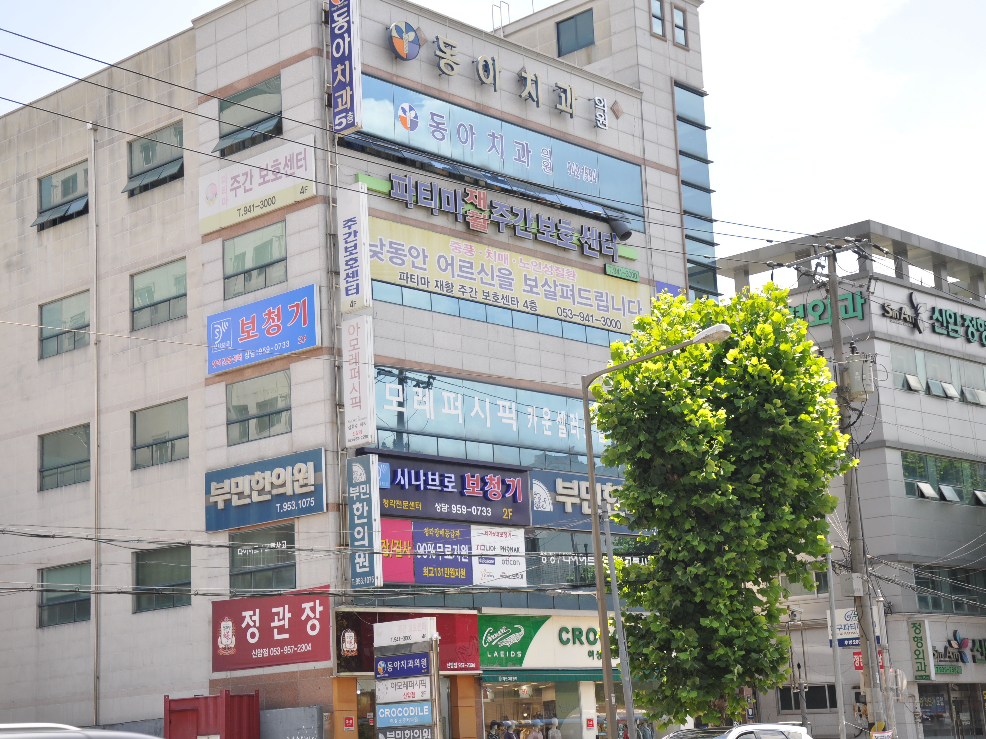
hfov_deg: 31.2
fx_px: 1766
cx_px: 476
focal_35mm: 62
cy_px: 369
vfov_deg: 23.6
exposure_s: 1/400
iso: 200
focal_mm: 38
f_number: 5.6
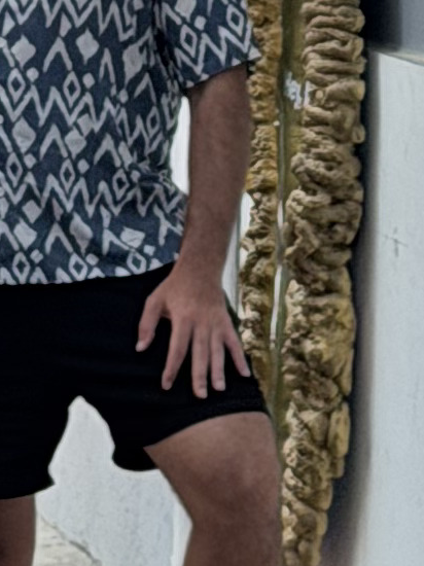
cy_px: -864
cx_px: 20
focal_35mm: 352
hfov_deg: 4.2
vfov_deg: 5.4
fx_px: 5753
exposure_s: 1/442
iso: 80
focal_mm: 6.76
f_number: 1.78
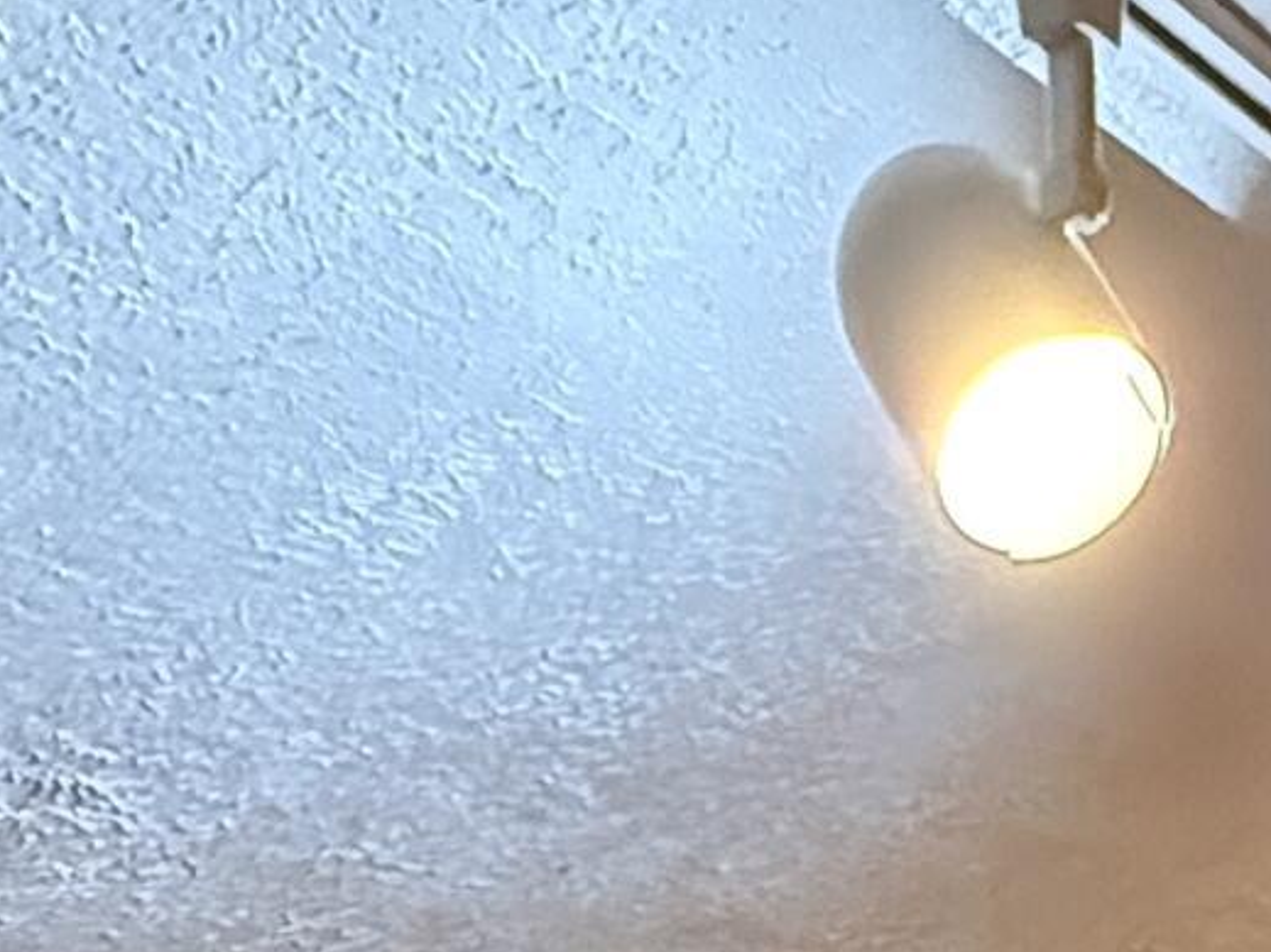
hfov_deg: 22.1
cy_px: 2185
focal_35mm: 81
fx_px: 2973
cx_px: 1577
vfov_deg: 13.8
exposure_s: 1/60
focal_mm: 2.22
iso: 1000
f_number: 2.2
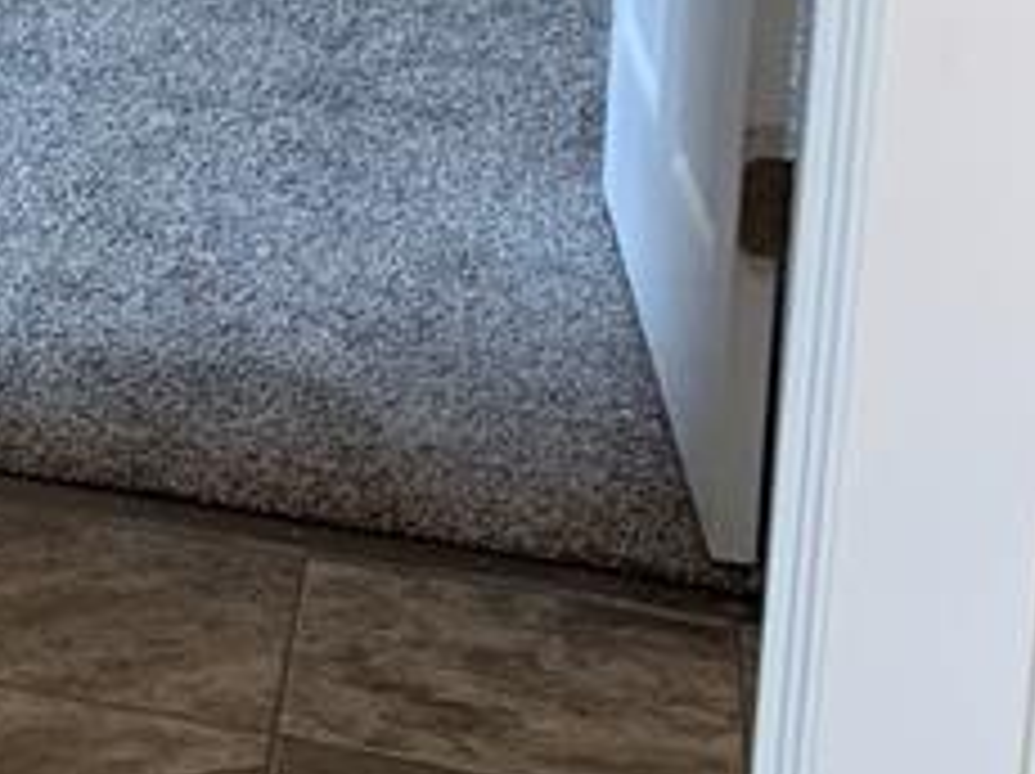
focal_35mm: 116
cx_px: -1040
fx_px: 3465
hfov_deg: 14.2
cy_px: -414
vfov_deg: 12.1
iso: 80
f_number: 1.8
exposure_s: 1/120
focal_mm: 4.25
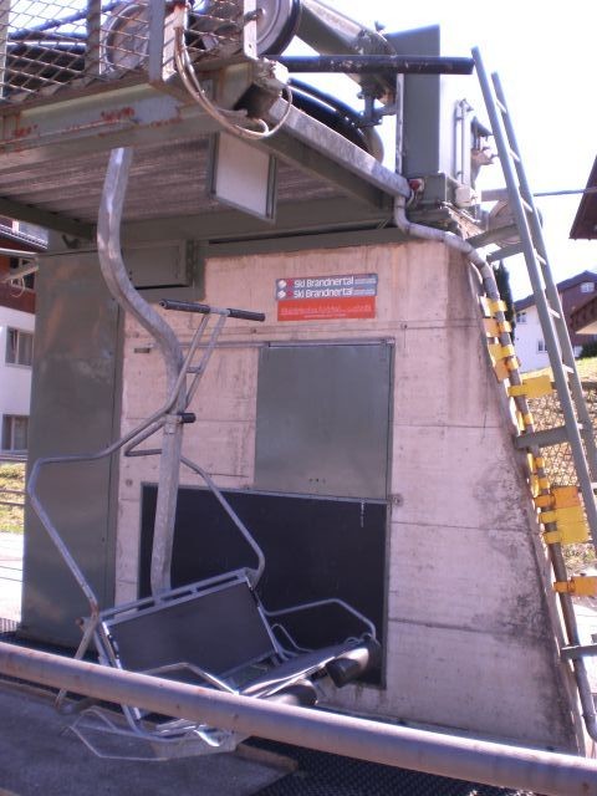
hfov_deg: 37.7
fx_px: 874
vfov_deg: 49.0
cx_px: 298
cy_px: 398
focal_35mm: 38
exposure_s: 1/200
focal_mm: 6.3
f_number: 3.1
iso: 50
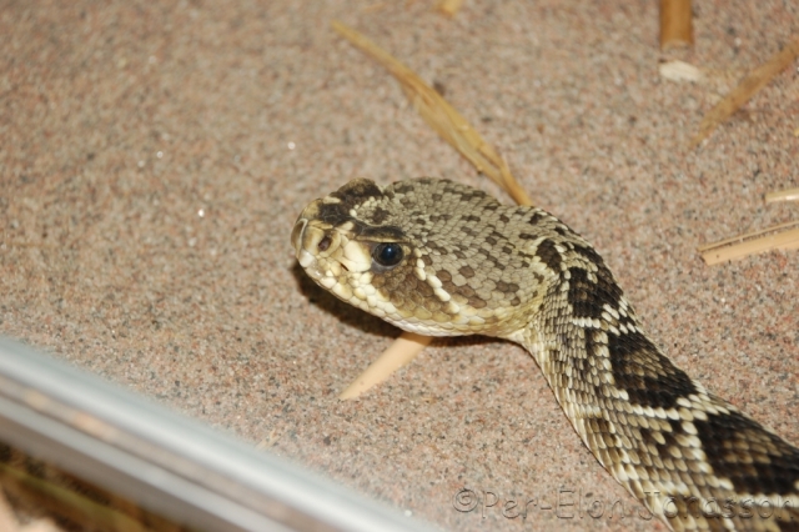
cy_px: 266
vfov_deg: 13.0
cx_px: 400
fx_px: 2329
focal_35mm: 105
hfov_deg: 19.5
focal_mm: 70
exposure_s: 1/60
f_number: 5.6
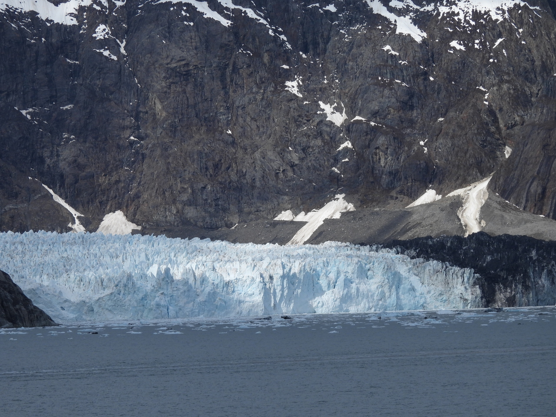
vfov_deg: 8.0
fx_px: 2971
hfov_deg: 10.7
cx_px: 278
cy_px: 208
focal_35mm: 185
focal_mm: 33
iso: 100
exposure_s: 1/2000
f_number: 4.5
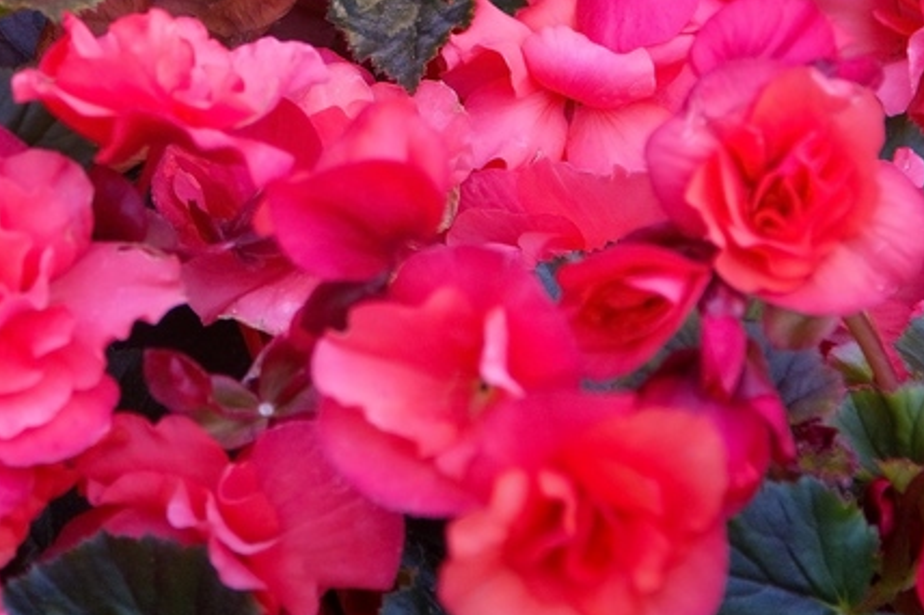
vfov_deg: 3.8
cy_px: -209
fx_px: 9210
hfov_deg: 5.7
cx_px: 138
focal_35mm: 359
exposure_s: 1/250
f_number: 4
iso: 560
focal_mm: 120
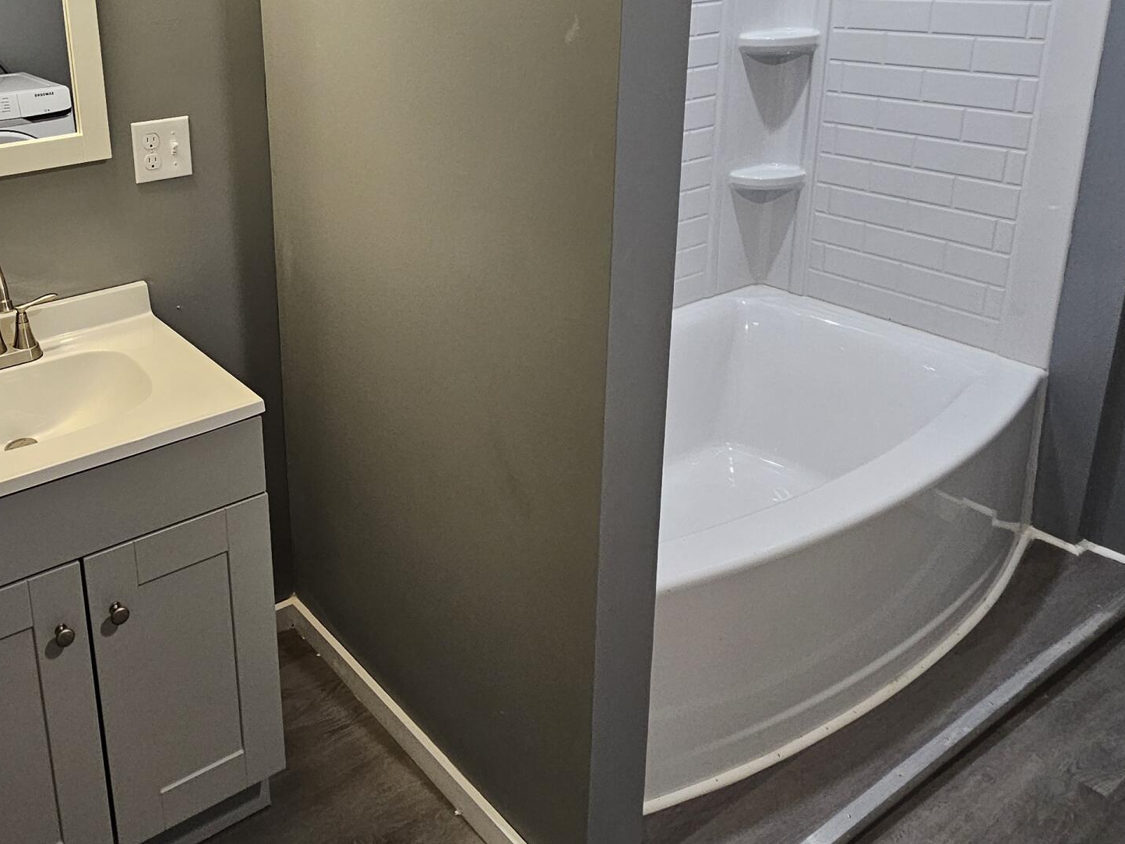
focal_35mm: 27
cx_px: 286
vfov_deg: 49.1
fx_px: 877
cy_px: 200
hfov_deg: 61.8
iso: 250
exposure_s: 1/60
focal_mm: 2.2
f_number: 2.2
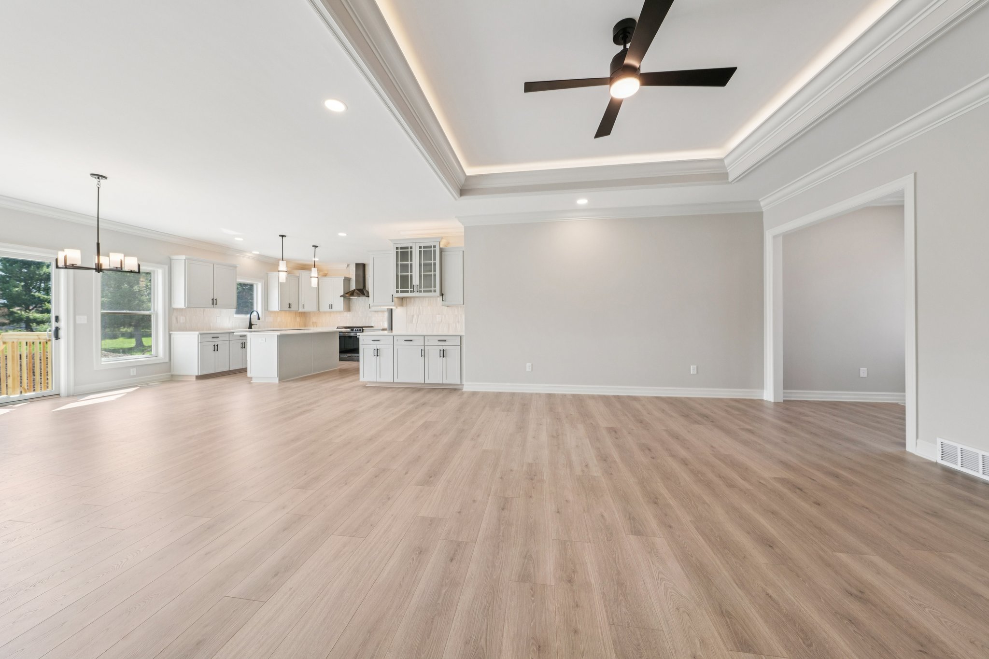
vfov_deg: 90.0
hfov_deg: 112.6
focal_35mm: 12
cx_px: 494
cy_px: 330
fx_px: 330
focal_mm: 12
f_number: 9
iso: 400
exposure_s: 1/25
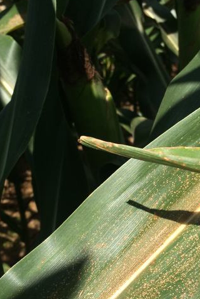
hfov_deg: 30.3
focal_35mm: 44
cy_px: 150
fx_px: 367
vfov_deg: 44.5
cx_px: 130
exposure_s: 1/2160
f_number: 2.2
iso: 32
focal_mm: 4.15
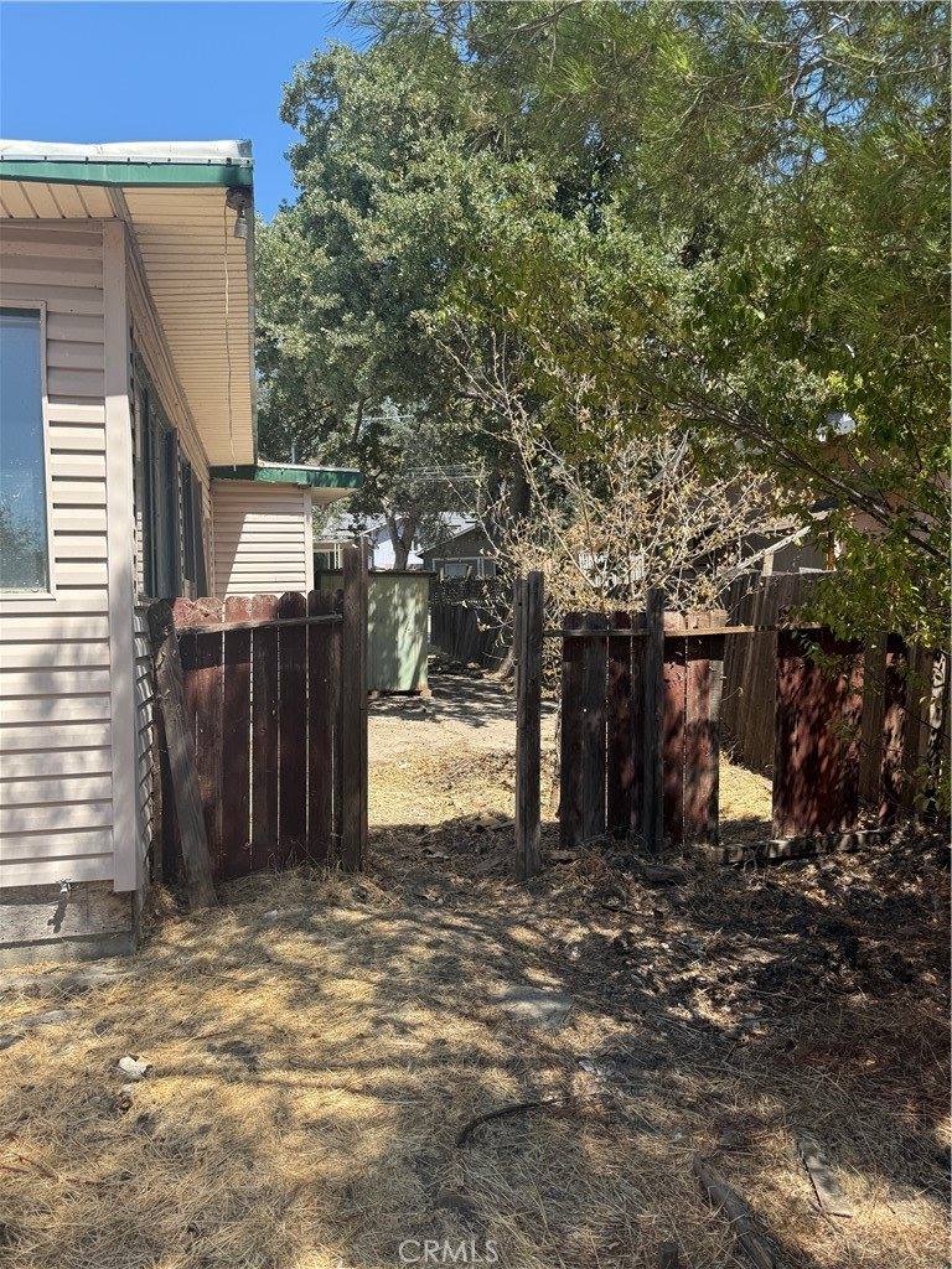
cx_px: 476
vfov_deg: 71.6
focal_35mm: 24
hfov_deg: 56.8
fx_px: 880
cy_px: 634
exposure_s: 1/1493
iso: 80
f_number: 1.78
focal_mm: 6.76
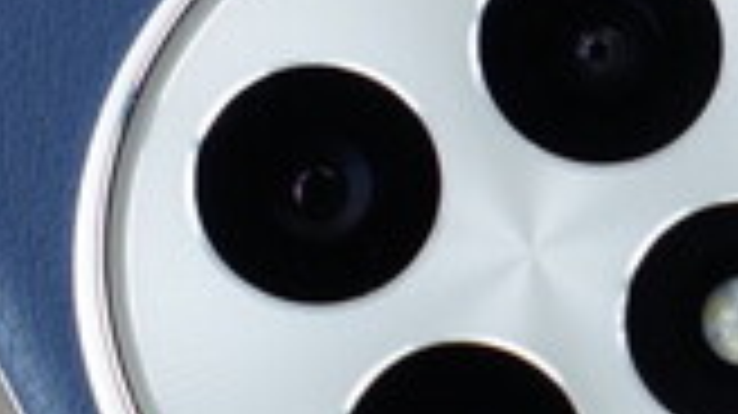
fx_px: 5417
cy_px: 326
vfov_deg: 4.4
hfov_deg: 7.7
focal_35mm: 277
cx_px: 842
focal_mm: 70
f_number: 5.6
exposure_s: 1/160
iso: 250
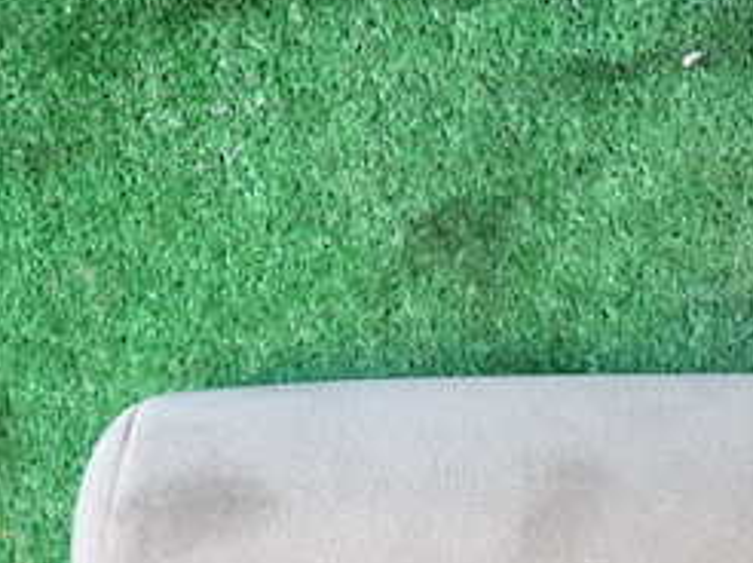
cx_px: 572
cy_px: 591
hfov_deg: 31.1
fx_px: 1326
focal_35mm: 61
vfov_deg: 22.8
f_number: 2
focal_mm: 4.5
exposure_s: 1/40
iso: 200
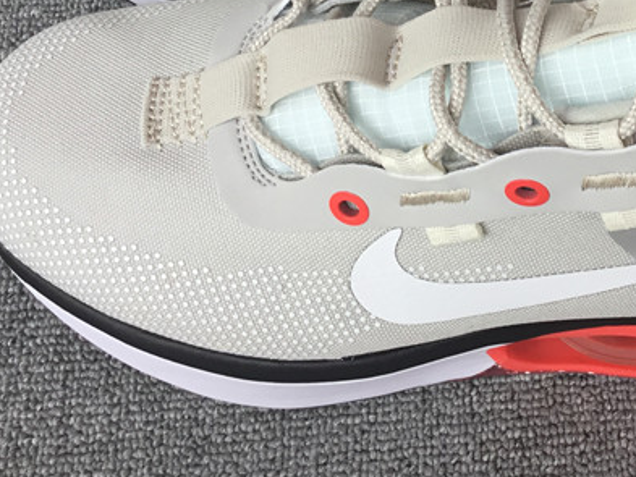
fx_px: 1305
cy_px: -56
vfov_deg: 19.8
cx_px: 544
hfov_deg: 26.7
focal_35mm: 71
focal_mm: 3.3
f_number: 2.4
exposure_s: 1/267
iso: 25
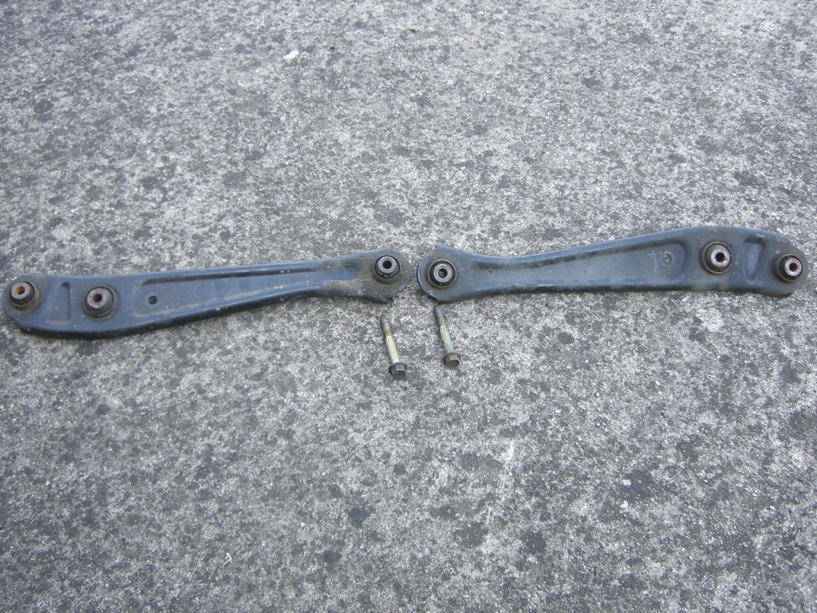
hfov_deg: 49.0
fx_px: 897
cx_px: 408
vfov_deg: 37.7
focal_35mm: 38
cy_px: 306
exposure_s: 1/80
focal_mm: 6.2
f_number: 2.7
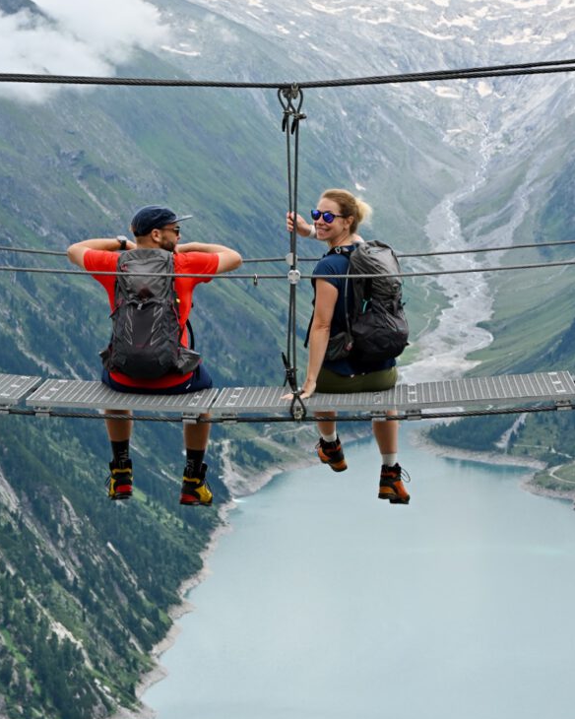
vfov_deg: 16.6
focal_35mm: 116
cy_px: 278
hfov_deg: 13.3
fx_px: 2468
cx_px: 245
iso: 200
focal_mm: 82
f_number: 11
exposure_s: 1/200
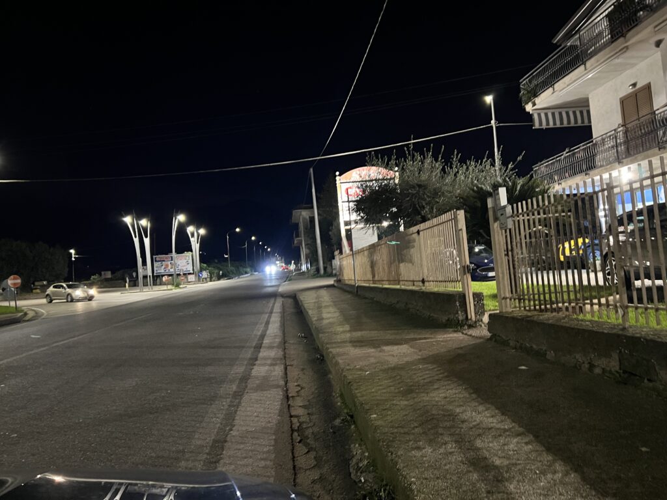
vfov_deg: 53.1
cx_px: 334
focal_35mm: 26
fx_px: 501
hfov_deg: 67.3
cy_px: 250
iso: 800
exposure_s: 1/25
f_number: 1.5
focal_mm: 5.7
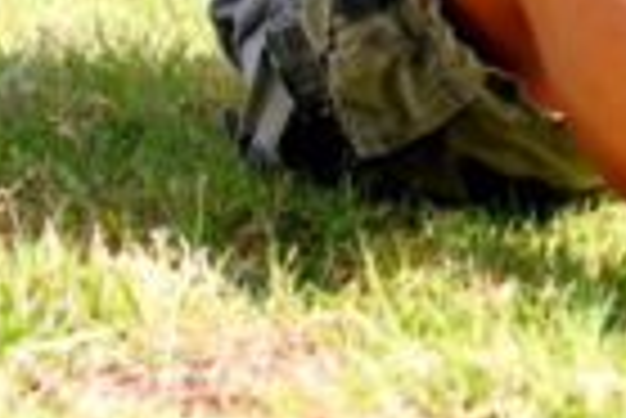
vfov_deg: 3.0
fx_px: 7903
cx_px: 1063
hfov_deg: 4.5
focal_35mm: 454
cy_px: -400
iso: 100
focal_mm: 70
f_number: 3.5
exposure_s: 1/500
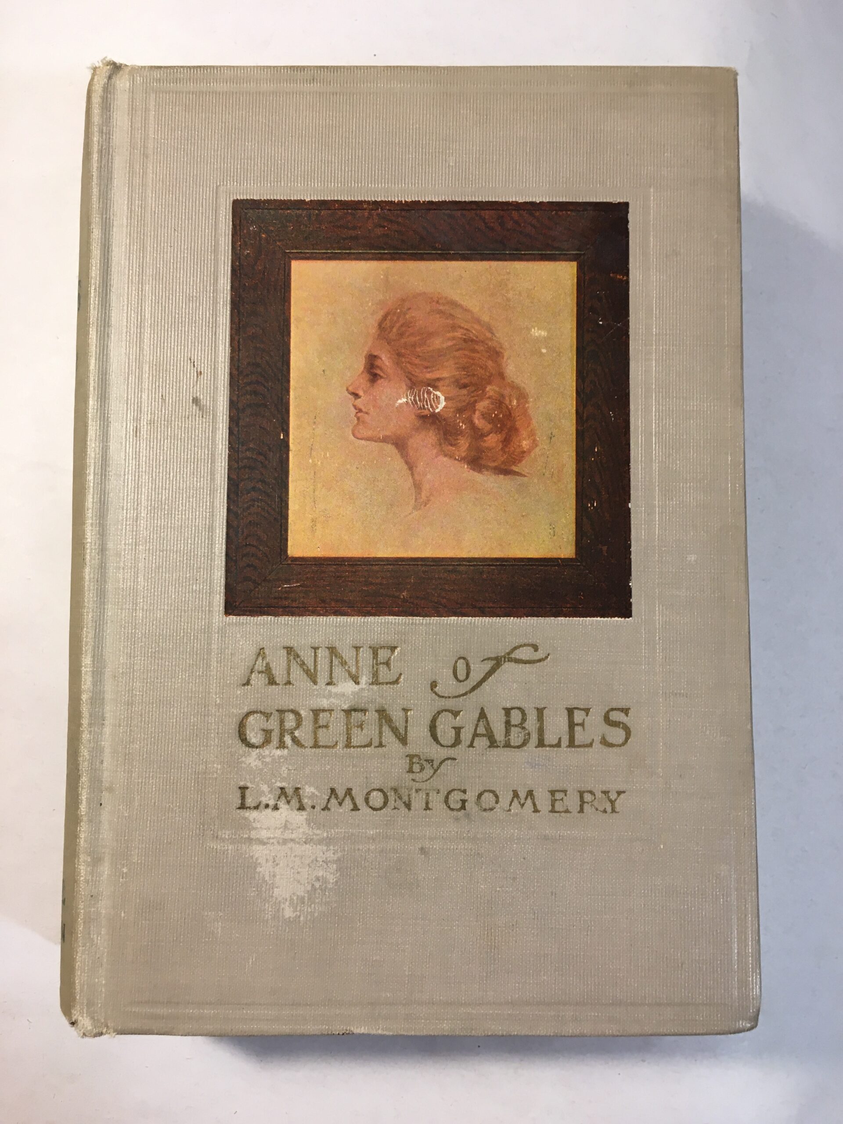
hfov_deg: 48.2
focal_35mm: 29
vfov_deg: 61.7
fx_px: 942
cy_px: 562
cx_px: 422
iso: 64
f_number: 2.2
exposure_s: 1/33
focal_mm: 4.15
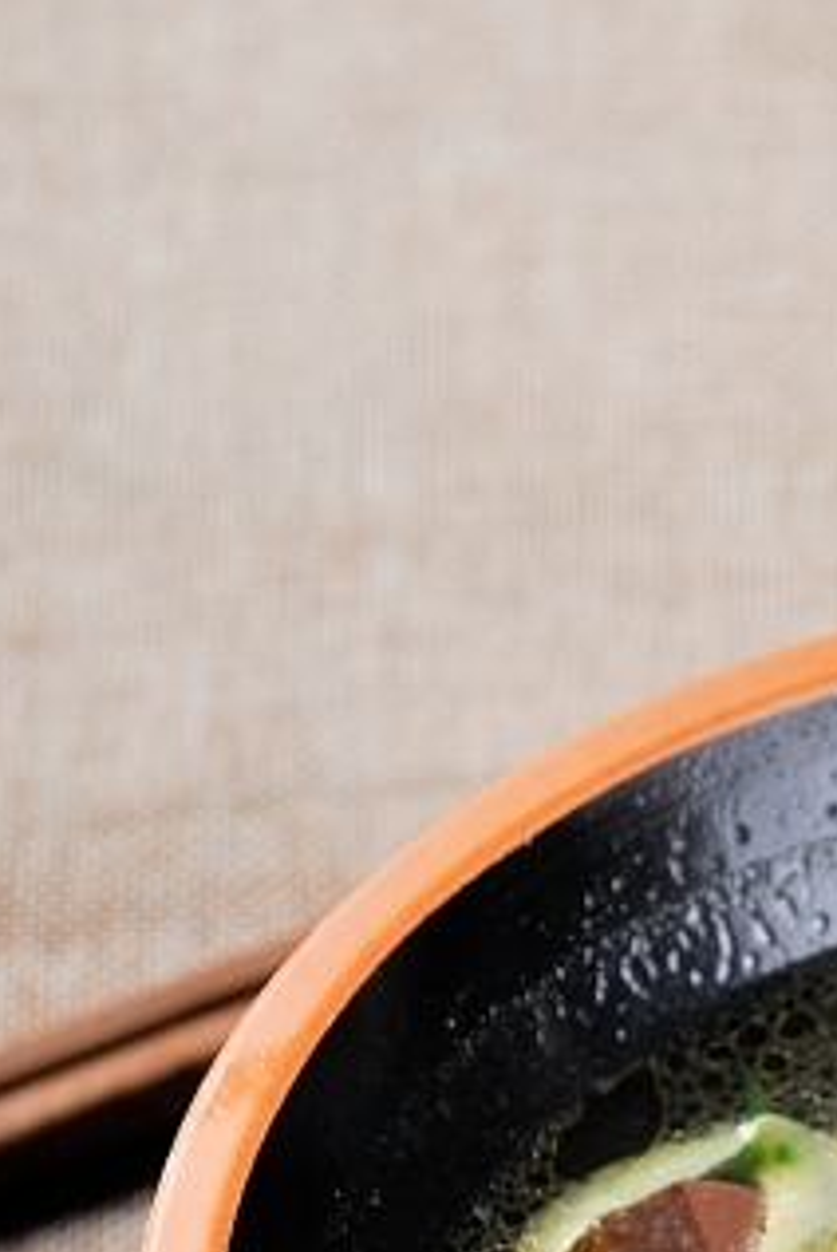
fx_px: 9277
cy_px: 1031
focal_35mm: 267
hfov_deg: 5.1
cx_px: 1265
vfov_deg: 7.7
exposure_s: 1/160
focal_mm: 55
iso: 100
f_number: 5.6
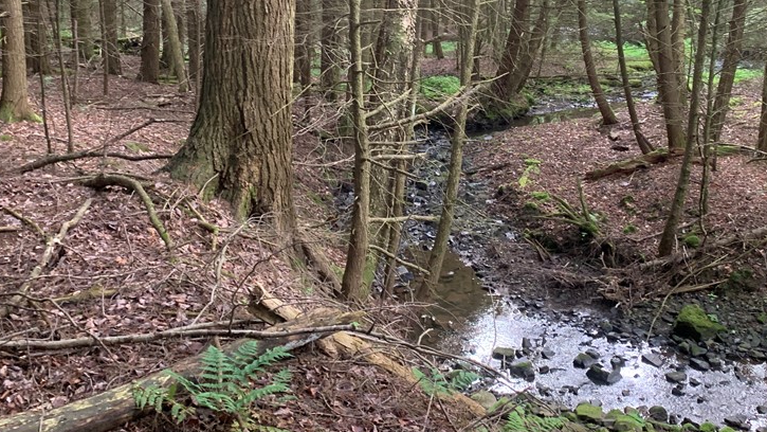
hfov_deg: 50.2
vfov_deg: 29.2
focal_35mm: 40
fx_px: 814
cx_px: 459
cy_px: 102
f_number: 1.8
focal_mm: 4.25
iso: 320
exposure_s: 1/60
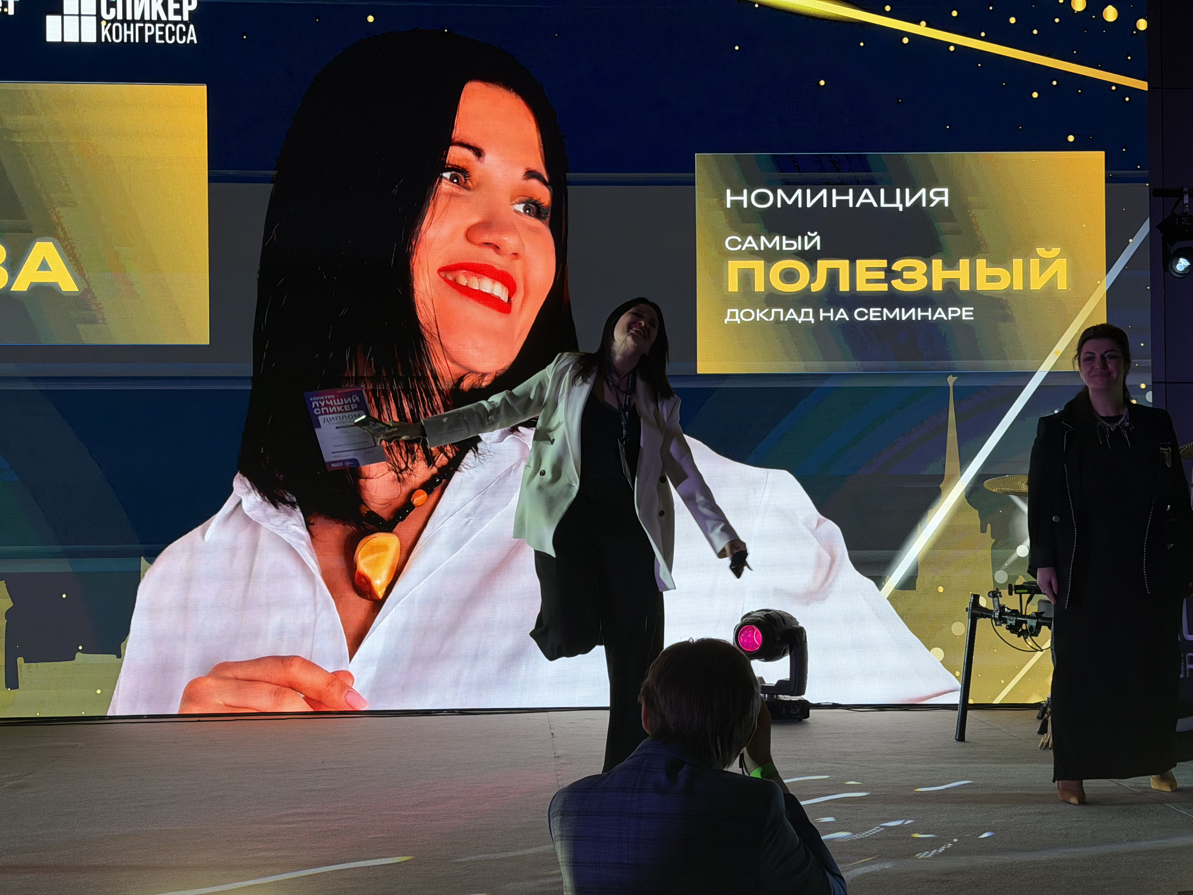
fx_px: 1654
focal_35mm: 48
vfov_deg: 30.3
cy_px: 448
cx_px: 596
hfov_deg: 39.7
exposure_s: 1/121
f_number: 1.78
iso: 50
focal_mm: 6.76
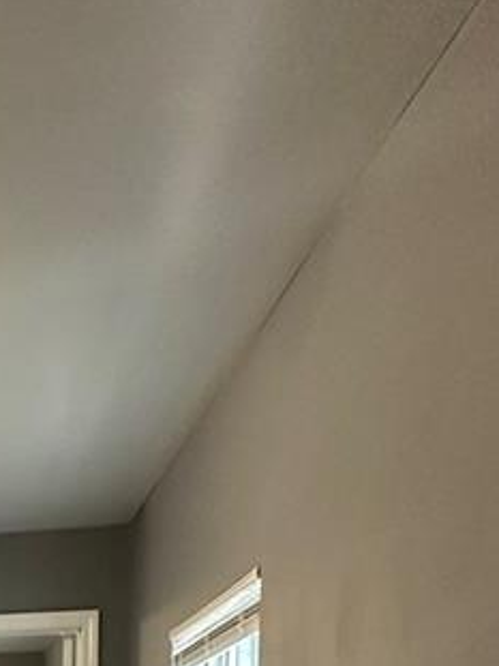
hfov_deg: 22.1
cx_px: -261
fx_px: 1039
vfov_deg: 28.3
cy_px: 897
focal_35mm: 54
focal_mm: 2.22
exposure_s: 1/60
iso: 320
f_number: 2.2
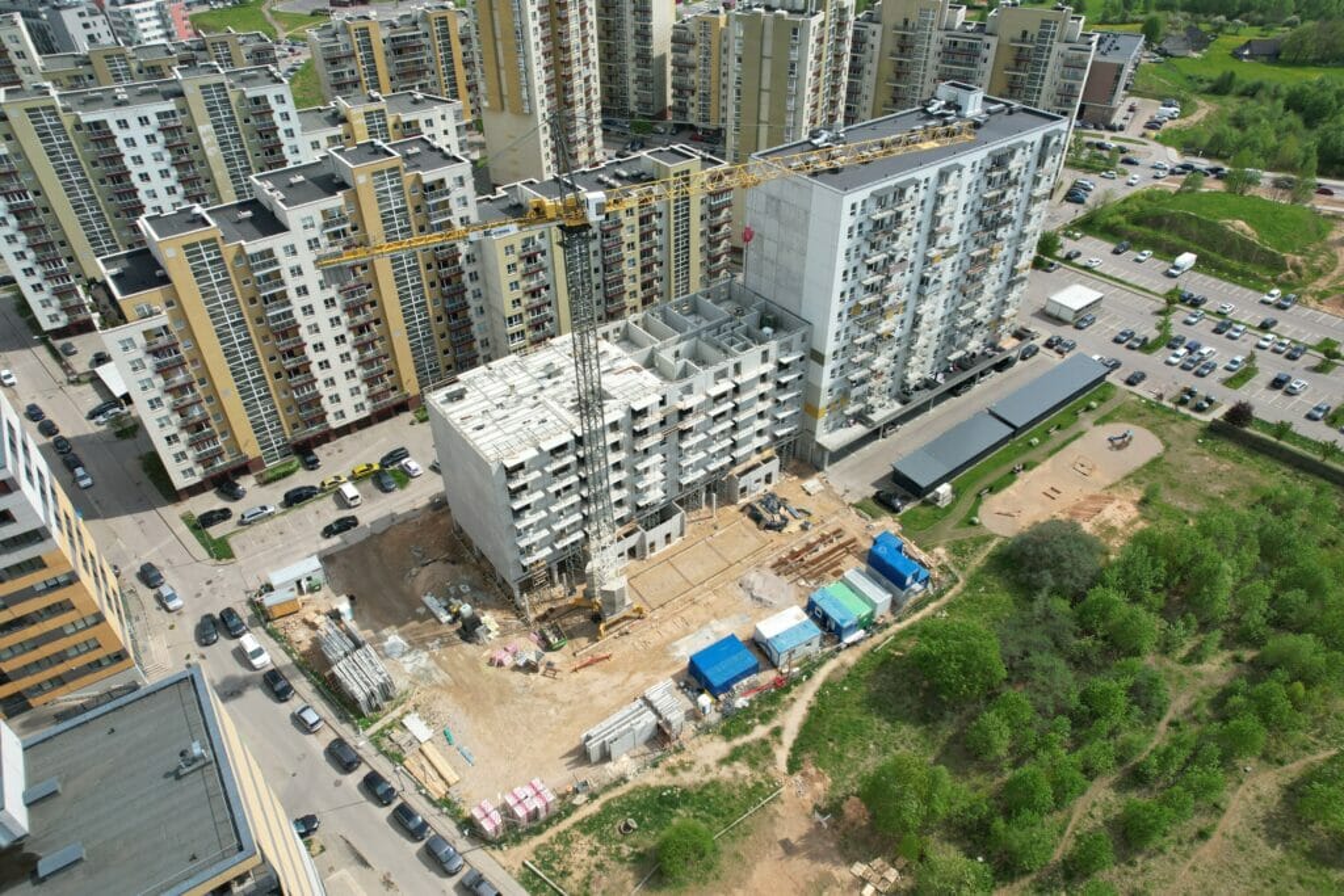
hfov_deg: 78.6
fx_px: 821
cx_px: 672
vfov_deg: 57.2
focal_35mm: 22
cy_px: 448
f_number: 2.8
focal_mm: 8.38
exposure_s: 1/1600
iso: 100
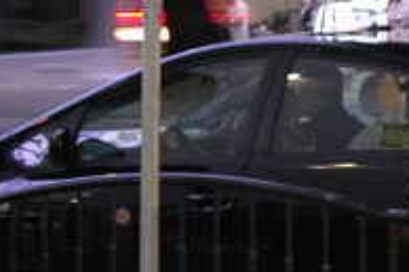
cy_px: -91
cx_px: 858
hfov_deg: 8.9
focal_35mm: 216
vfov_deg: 6.3
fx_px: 2452
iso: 400
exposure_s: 1/15
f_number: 2.8
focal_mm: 24.2
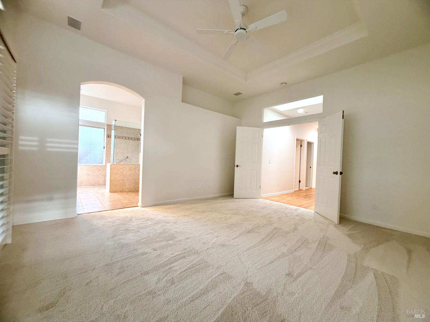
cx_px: 215
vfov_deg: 85.7
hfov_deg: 102.1
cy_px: 161
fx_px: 174
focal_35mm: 14
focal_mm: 2.22
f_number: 2.2
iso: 250
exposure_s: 1/60
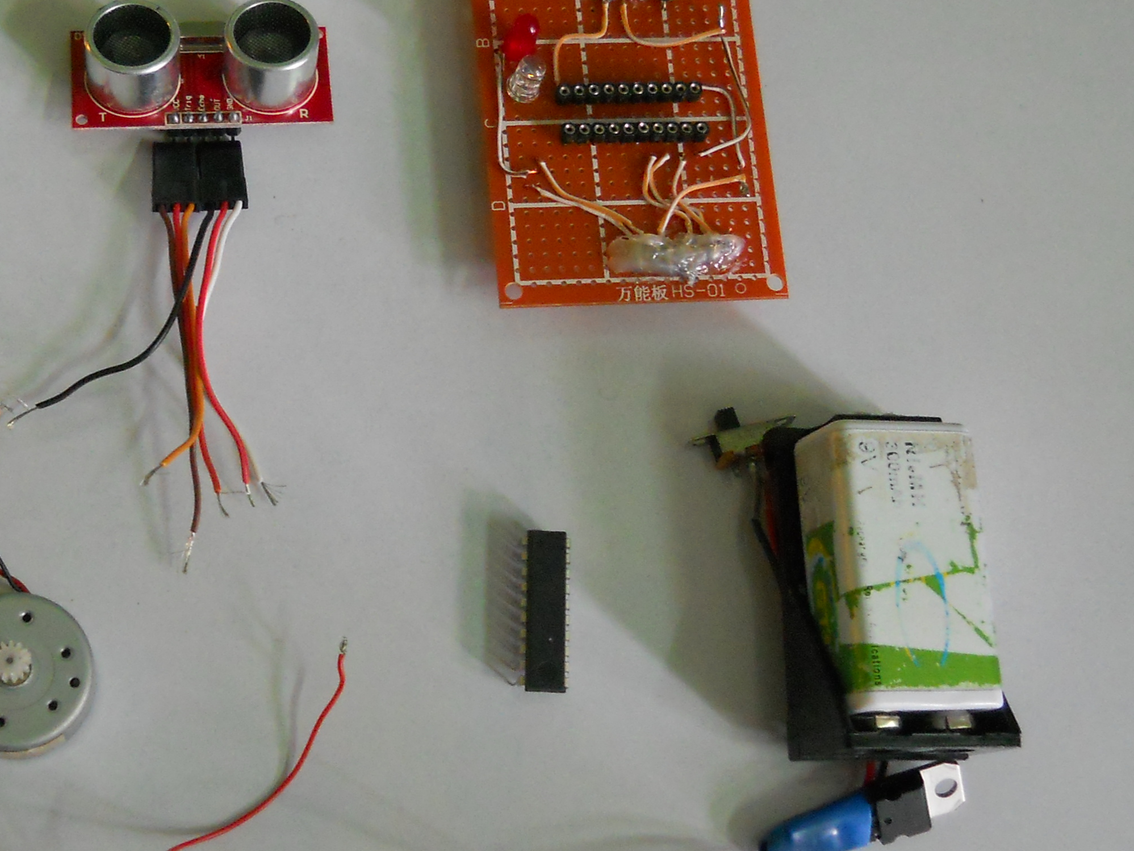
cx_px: 371
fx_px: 2195
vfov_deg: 21.9
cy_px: 428
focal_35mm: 67
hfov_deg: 28.8
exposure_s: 1/25
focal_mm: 6.72
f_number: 3.1
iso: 400
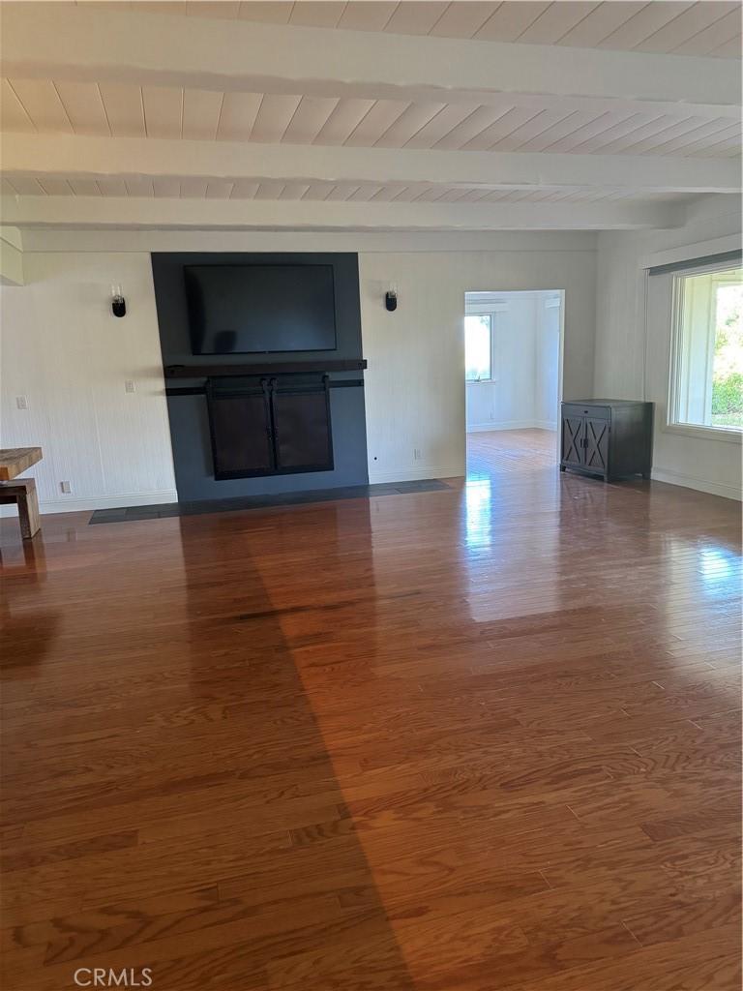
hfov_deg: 56.8
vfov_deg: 71.6
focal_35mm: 24
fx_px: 687
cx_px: 372
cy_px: 496
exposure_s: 1/60
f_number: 1.78
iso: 640
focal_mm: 6.76
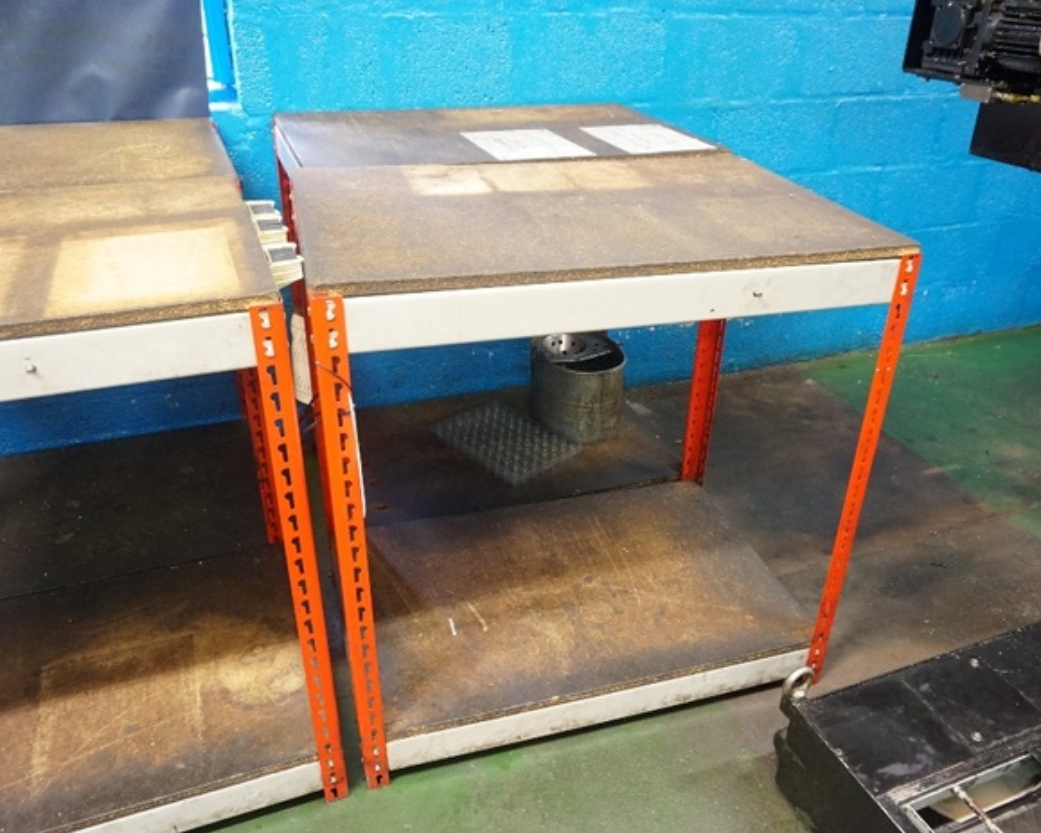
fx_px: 863
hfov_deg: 62.2
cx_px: 557
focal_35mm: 28
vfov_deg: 51.5
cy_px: 430
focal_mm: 16
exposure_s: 1/30
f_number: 3.5
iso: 3200
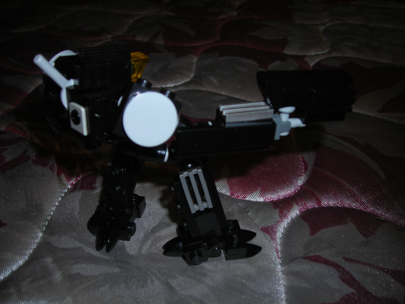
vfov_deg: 37.7
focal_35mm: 38
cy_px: 152
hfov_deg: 49.0
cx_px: 202
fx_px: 445
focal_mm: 6.3
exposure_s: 1/60.1
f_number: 6.4
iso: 50
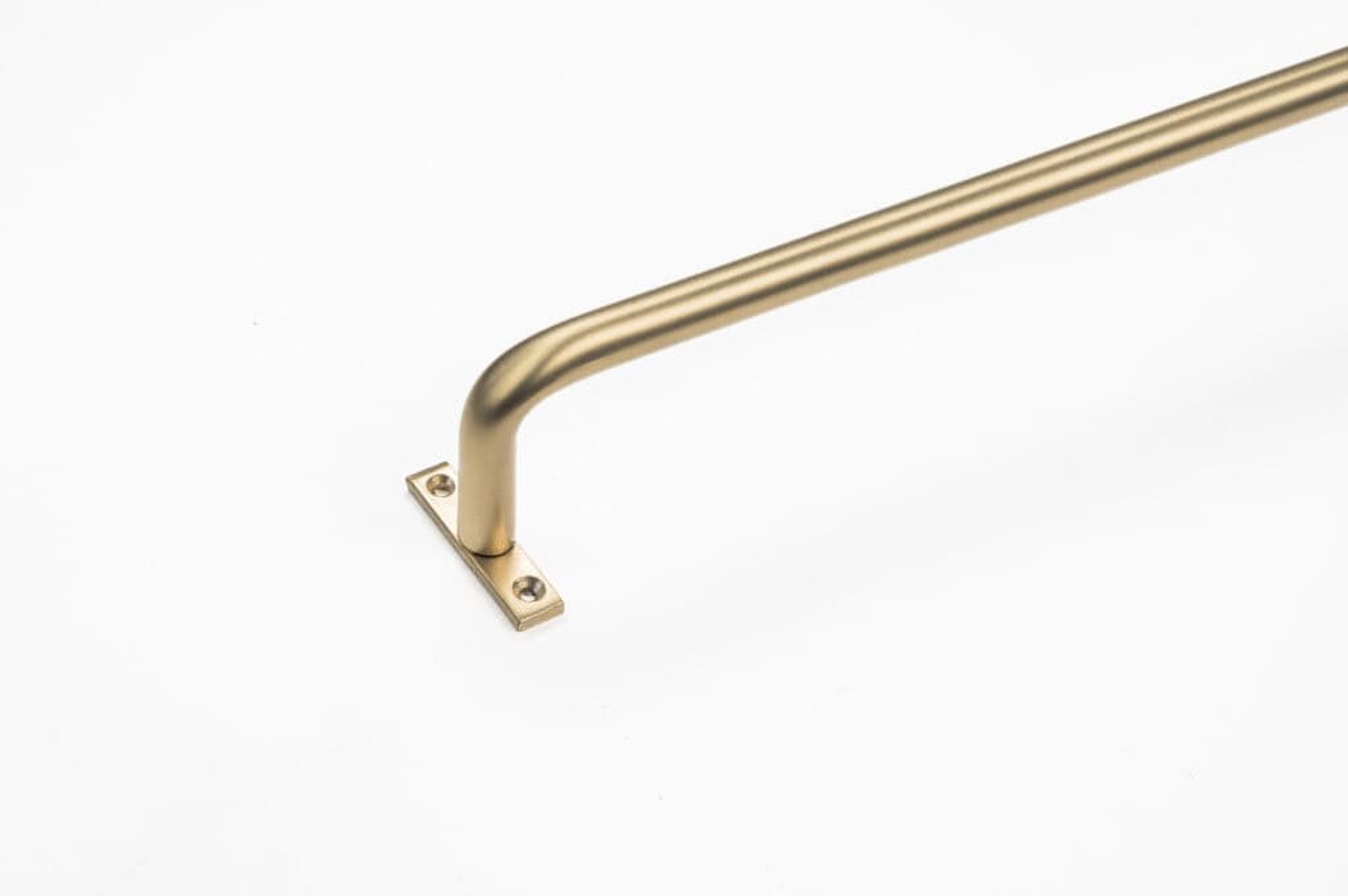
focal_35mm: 70
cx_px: 674
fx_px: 2619
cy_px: 448
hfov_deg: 28.9
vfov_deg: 19.4
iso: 200
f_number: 8
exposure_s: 1/160
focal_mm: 70
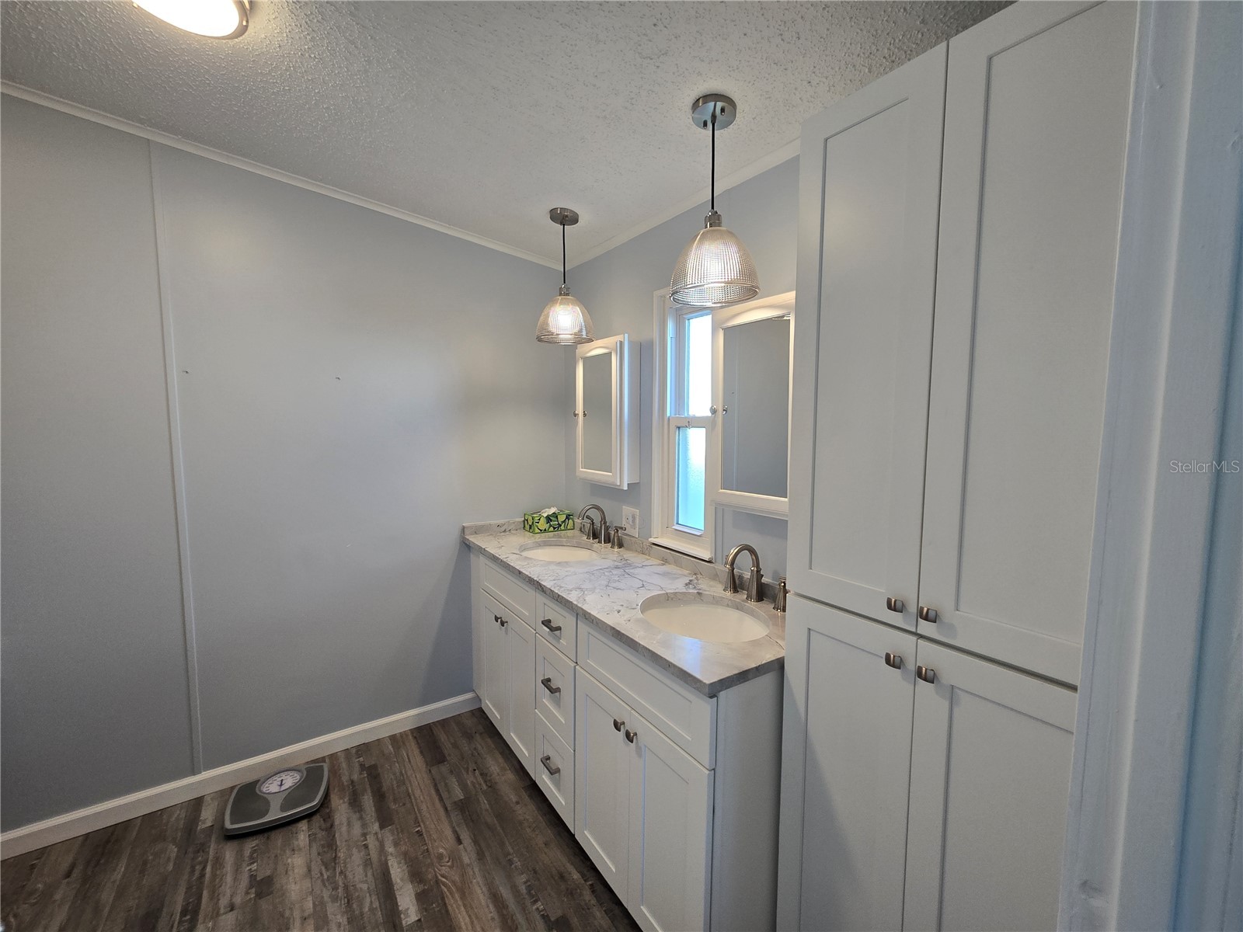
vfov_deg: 89.9
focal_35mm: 13
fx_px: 467
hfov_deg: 106.2
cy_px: 466
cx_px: 622
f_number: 2.2
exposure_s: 1/60
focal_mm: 2.2
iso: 80
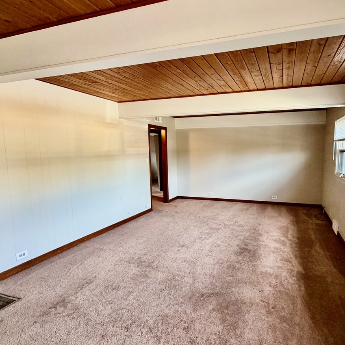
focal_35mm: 21
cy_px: 176
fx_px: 237
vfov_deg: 72.1
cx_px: 211
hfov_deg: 71.2
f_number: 2.2
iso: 320
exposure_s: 1/121
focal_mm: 2.22
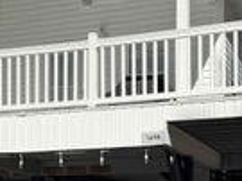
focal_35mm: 89
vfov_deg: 16.2
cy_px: 189
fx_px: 622
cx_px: 90
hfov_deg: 22.0
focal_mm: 6.76
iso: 80
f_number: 1.78
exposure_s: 1/8130
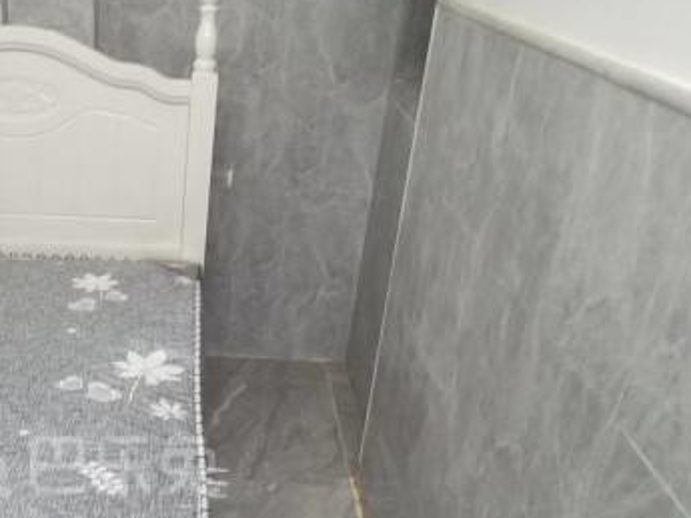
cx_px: 60
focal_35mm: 44
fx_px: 879
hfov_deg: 39.6
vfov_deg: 31.7
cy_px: 444
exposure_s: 1/25
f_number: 2.2
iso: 500
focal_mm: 2.26
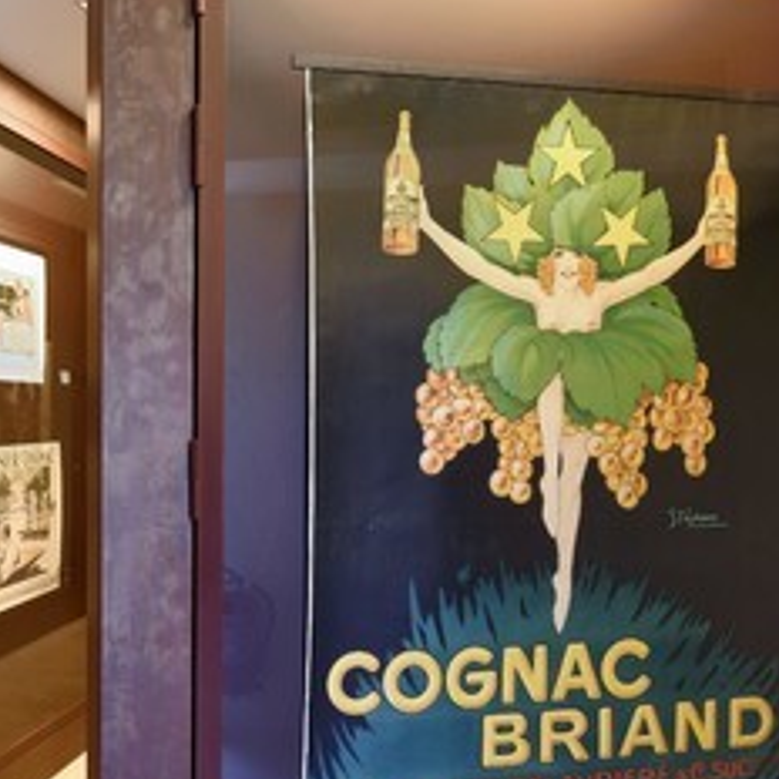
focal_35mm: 37
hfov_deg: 42.8
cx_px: 151
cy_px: 440
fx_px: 942
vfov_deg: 44.8
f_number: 6.3
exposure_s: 1/15
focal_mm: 24
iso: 1600
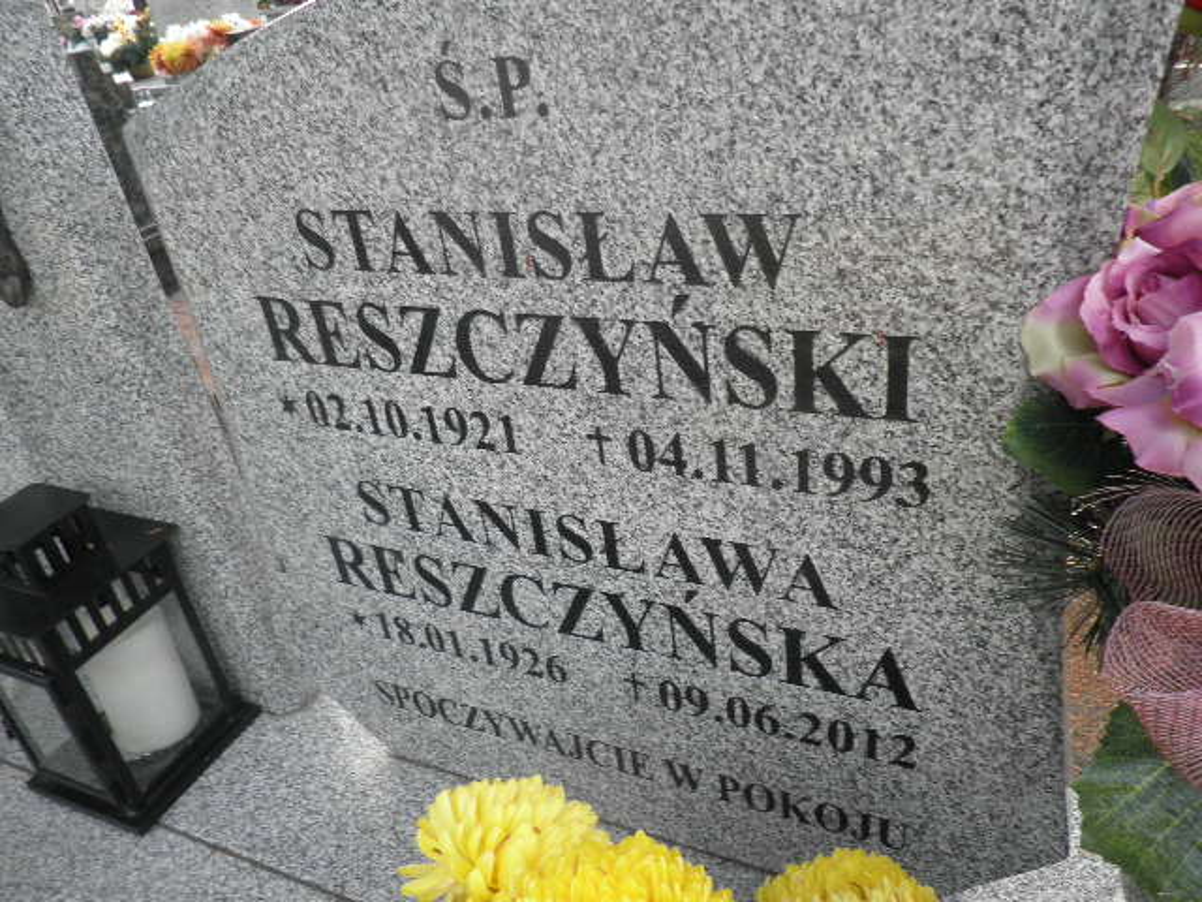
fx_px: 938
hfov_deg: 65.3
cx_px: 601
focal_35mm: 27
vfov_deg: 51.4
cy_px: 451
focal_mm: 5
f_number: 3.5
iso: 64
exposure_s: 1/60
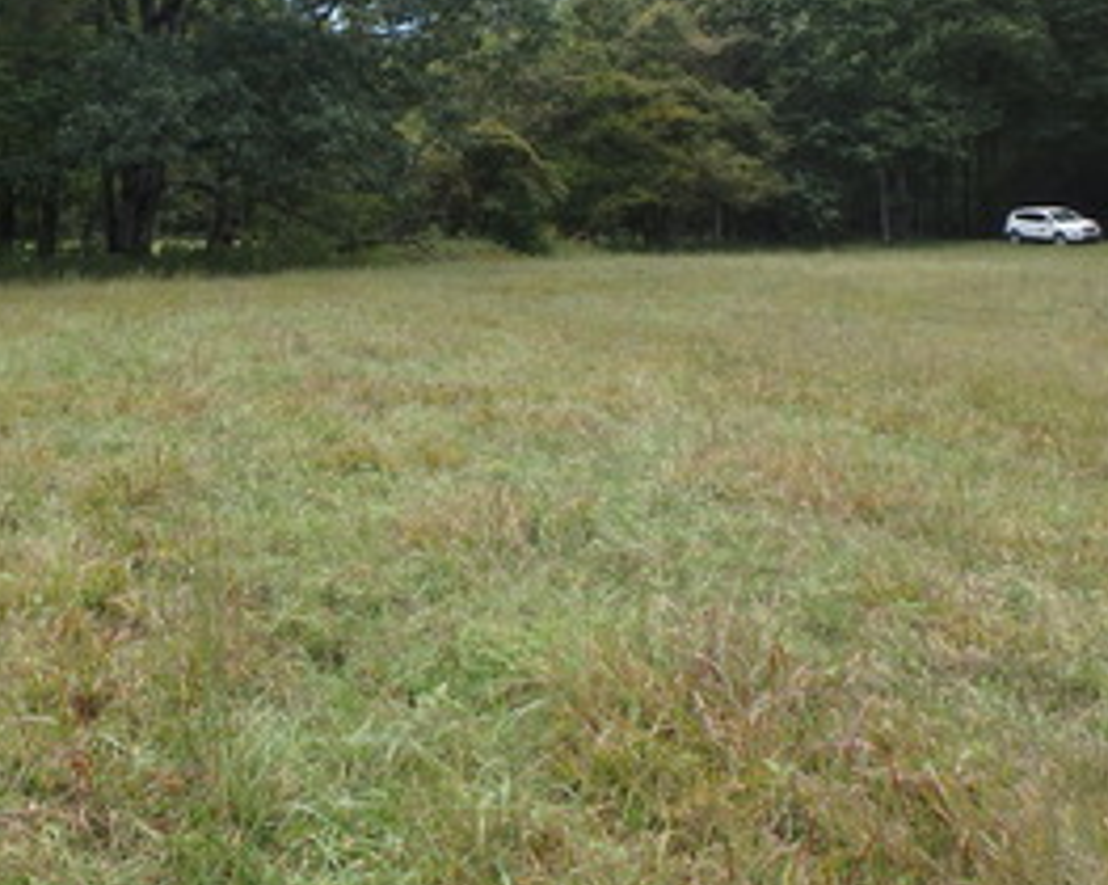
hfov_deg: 46.0
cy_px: 251
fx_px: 1278
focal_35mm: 39
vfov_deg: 37.5
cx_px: 345
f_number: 3.5
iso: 125
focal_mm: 3.7
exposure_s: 1/320
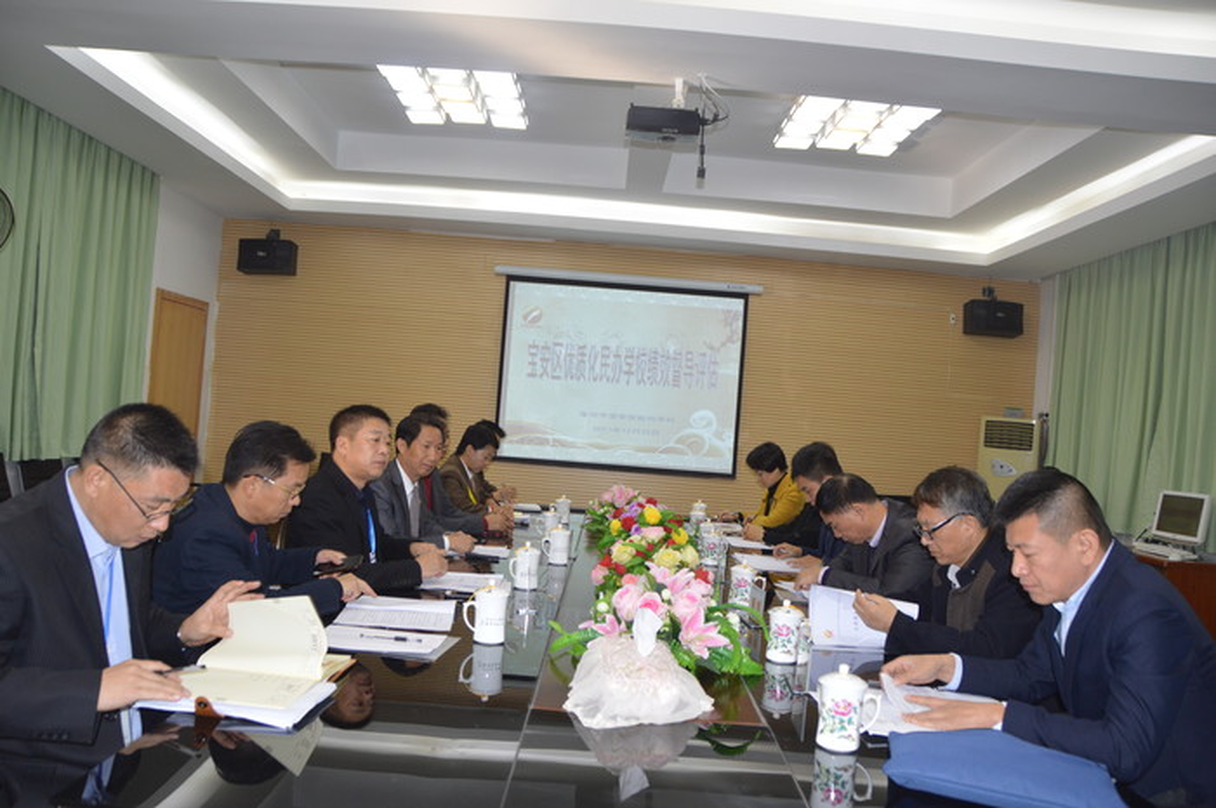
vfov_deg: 47.8
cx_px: 608
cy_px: 404
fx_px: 911
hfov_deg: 67.4
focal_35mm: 27
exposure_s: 1/100
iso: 400
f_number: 4
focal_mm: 18
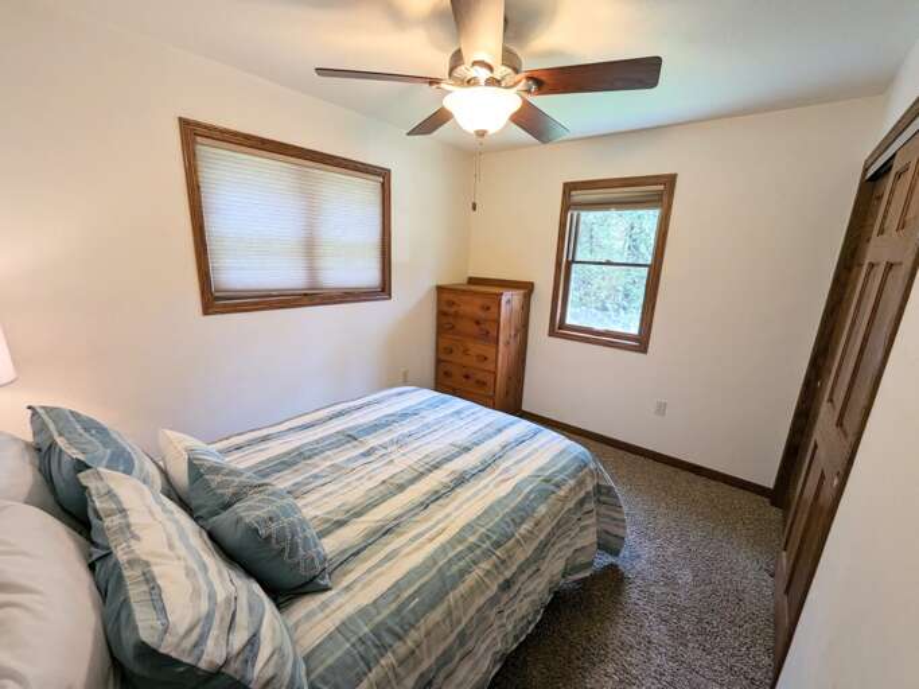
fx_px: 345
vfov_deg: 89.9
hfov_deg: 106.2
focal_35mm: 13
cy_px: 344
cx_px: 460
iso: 44
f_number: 2.2
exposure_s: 1/24
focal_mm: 1.95
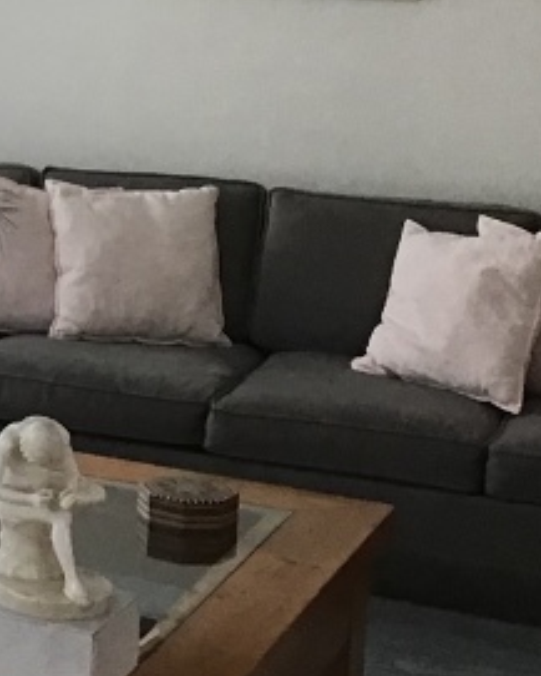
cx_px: -292
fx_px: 2380
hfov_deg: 12.3
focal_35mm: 119
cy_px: 60
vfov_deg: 15.9
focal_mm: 3.3
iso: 80
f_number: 2.4
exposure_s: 1/30
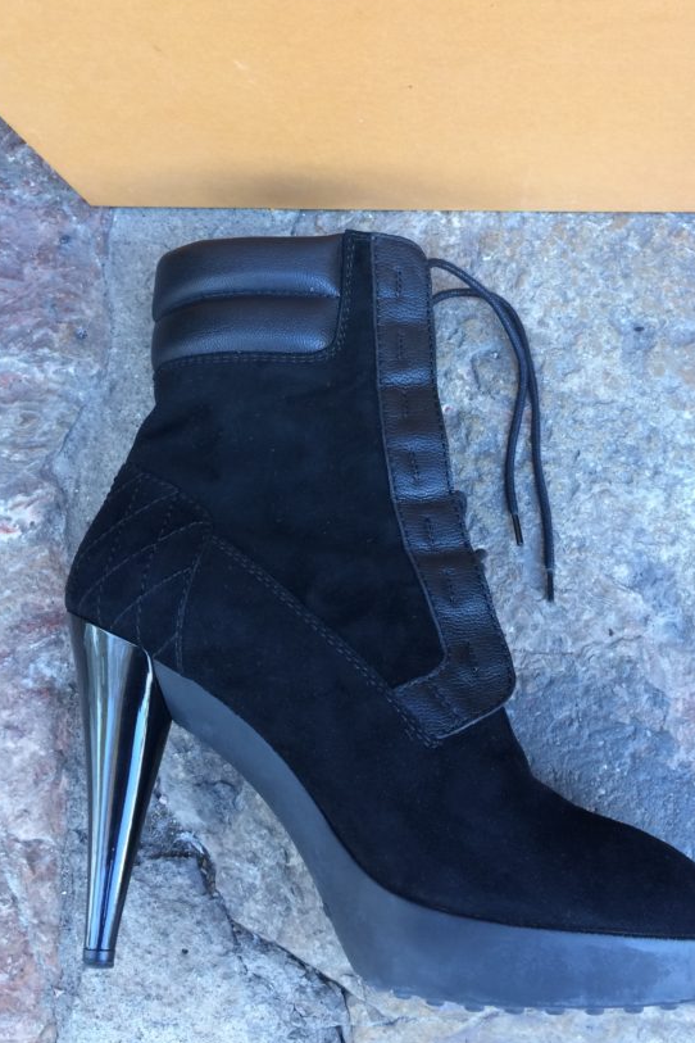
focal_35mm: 38
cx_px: 398
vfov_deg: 50.3
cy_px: 411
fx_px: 1100
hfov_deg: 35.0
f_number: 2.2
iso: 40
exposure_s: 1/33
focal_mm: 4.15
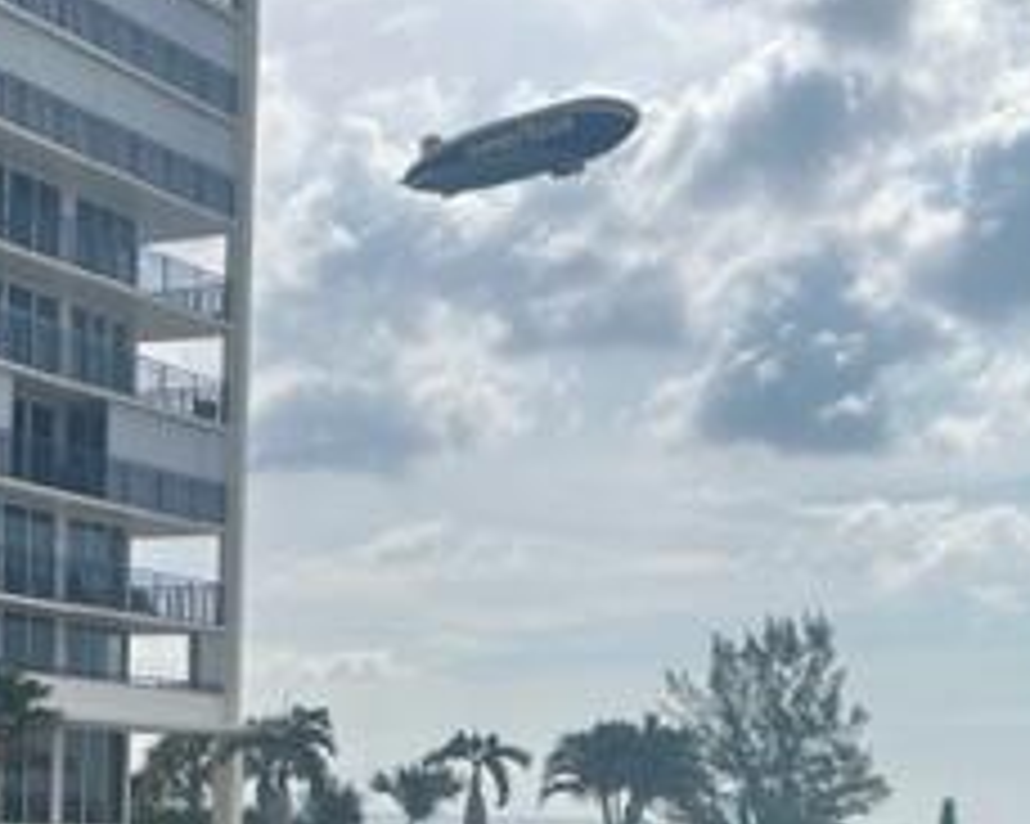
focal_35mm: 71
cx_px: 441
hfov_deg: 26.8
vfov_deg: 20.5
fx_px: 2163
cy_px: 905
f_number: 1.6
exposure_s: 1/6494
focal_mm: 5.1
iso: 50
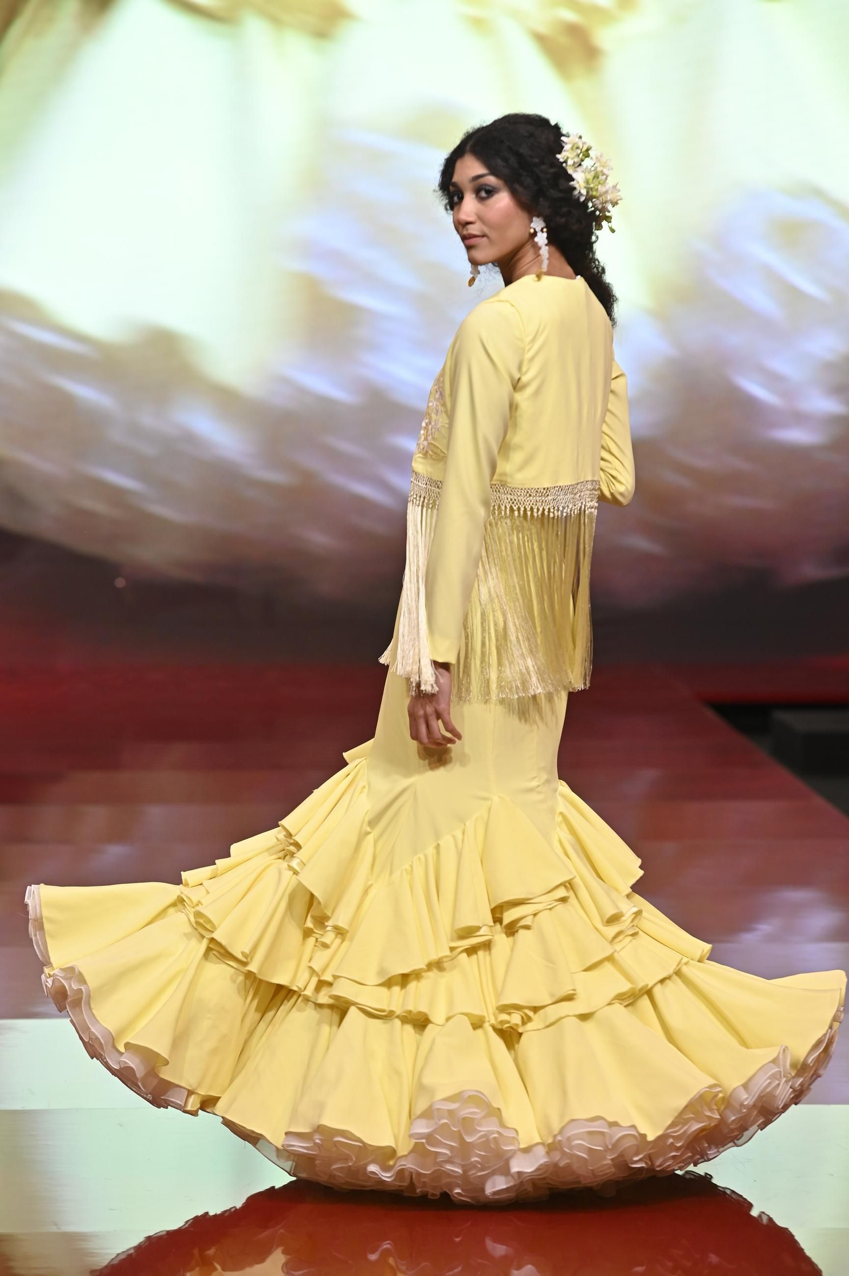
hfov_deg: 12.2
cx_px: 424
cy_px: 638
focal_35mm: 112
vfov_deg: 18.3
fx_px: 3967
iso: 400
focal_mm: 112
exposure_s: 1/200
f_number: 4
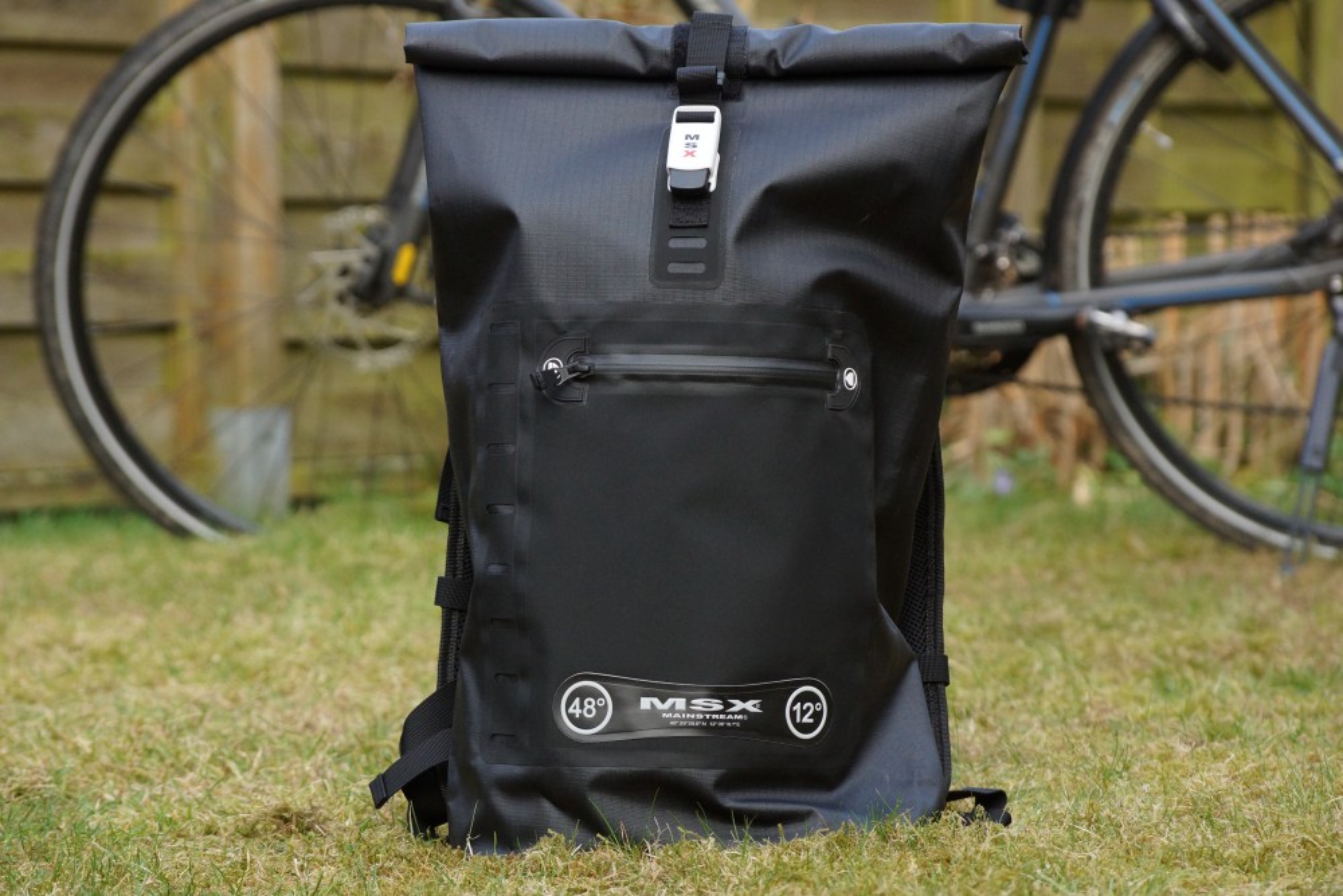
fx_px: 6716
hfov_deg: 11.4
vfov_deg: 7.6
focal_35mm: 180
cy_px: 448
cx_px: 672
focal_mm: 120
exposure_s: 1/250
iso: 800
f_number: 5.6
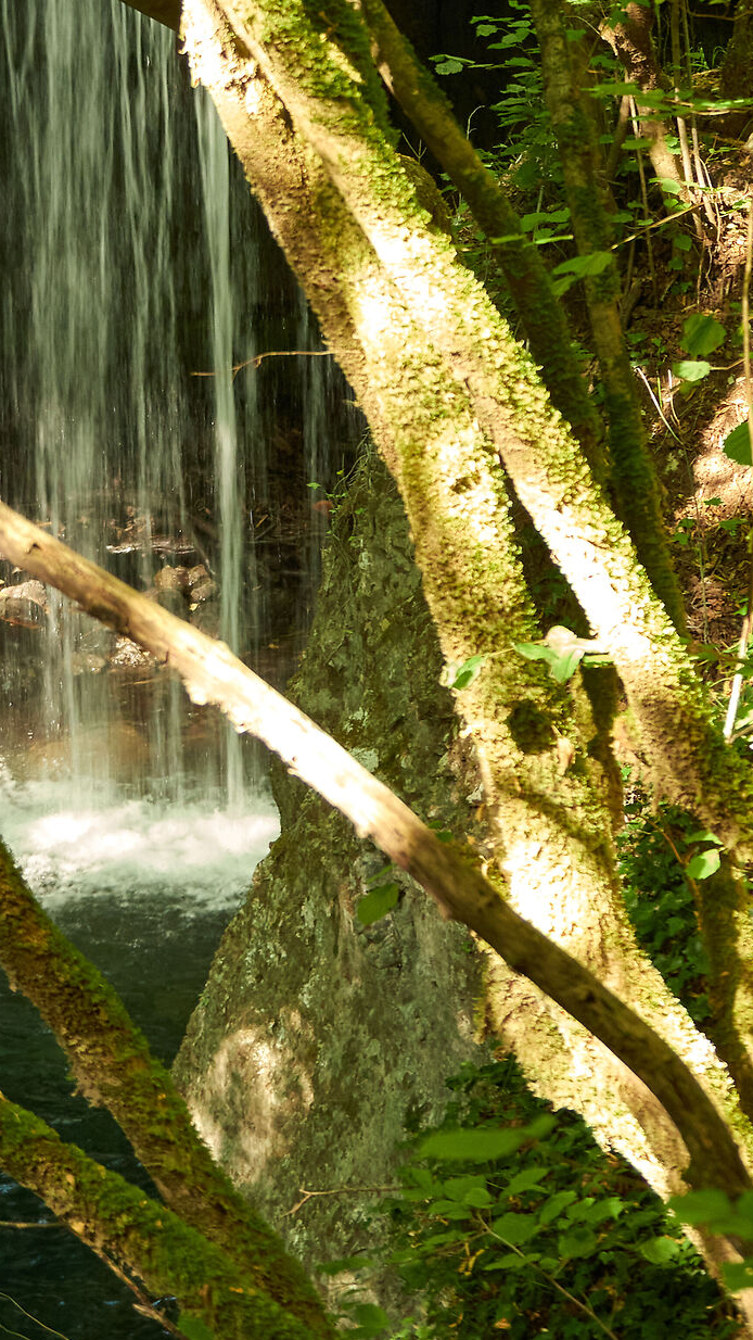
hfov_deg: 7.3
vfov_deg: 12.8
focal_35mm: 167
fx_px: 5929
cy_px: 181
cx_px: 255
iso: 2000
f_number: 4.5
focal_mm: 55
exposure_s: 1/30
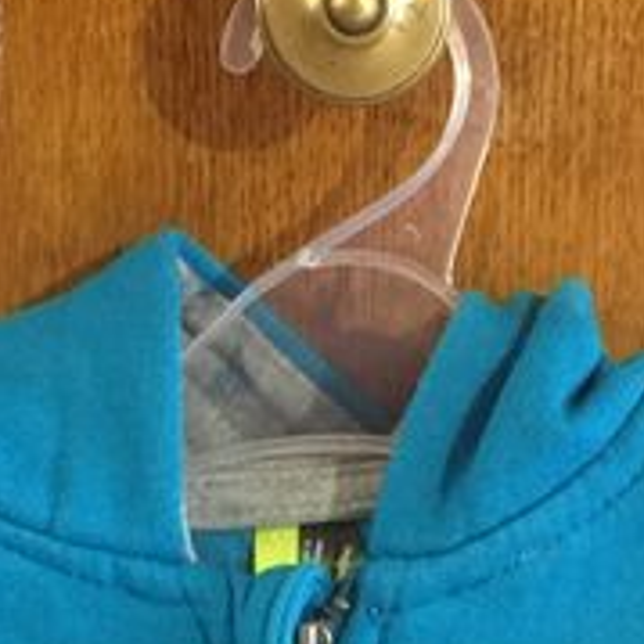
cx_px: 356
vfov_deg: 11.5
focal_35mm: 143
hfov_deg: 12.2
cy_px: 1054
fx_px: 3010
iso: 125
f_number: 2.2
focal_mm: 4.15
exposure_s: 1/8
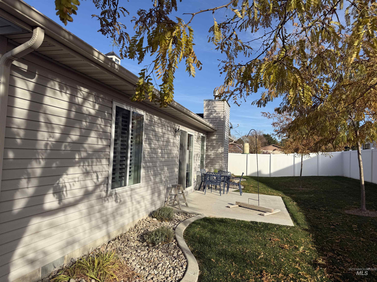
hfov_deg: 71.6
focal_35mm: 24
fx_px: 261
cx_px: 188
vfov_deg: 56.8
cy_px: 141
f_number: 1.78
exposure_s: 1/3759
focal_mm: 6.76
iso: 80
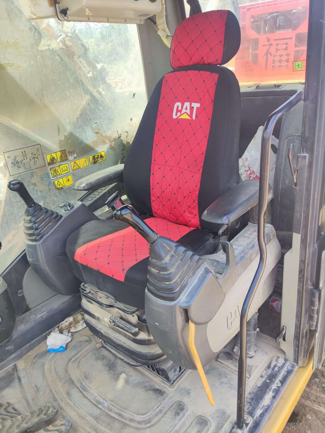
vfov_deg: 67.3
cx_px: 162
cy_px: 216
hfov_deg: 53.1
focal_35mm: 26
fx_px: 325
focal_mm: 5.58
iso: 50
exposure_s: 1/333
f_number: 1.6
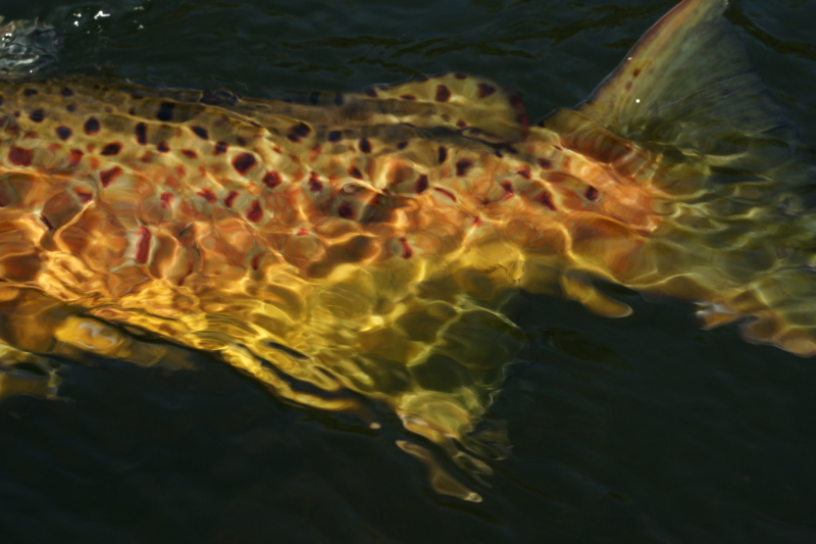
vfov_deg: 18.2
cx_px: 408
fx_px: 1700
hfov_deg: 27.0
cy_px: 272
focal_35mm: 75
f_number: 11
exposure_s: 1/160
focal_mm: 50
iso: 200
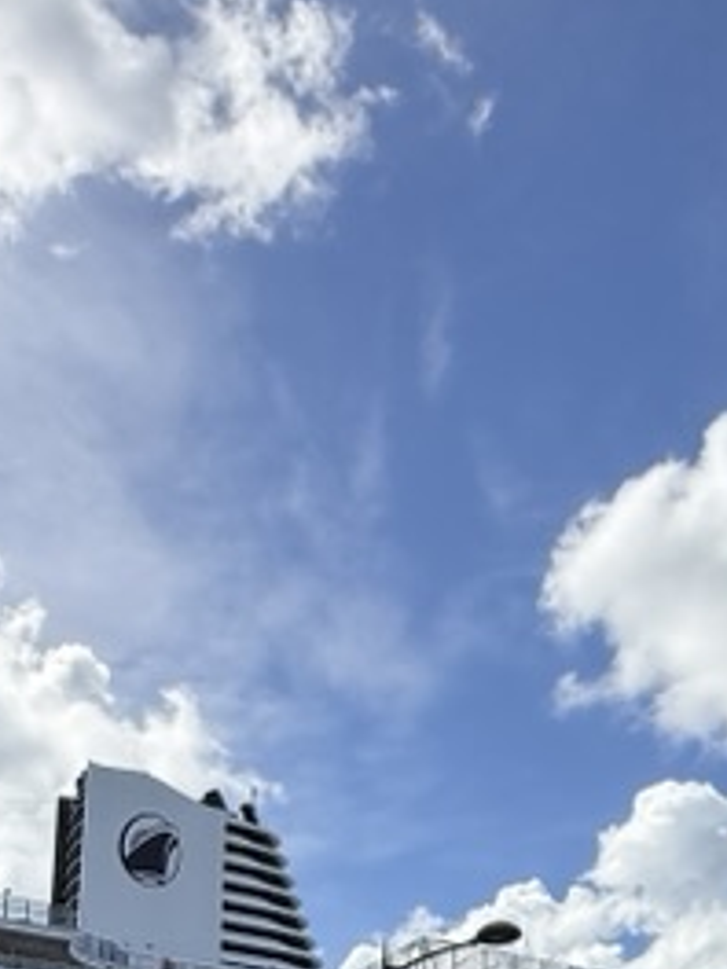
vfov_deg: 31.5
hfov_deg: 27.3
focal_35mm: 53
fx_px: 1484
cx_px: 488
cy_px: 1101
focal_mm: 2.22
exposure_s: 1/2976
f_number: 2.2
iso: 50
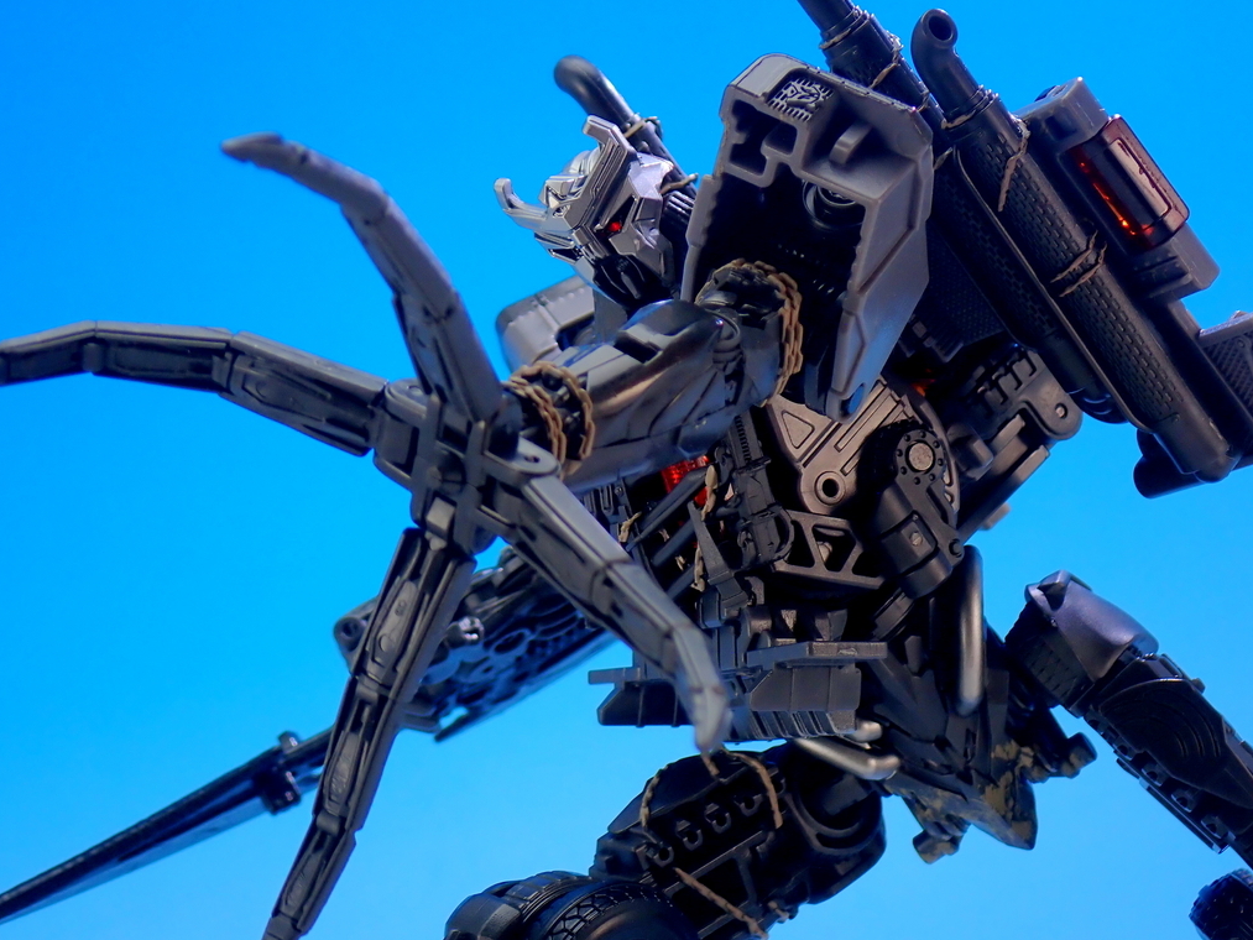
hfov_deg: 20.6
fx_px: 3439
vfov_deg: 15.6
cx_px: 625
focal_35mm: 95
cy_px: 474
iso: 100
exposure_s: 1/10
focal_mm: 16.79
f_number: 4.7
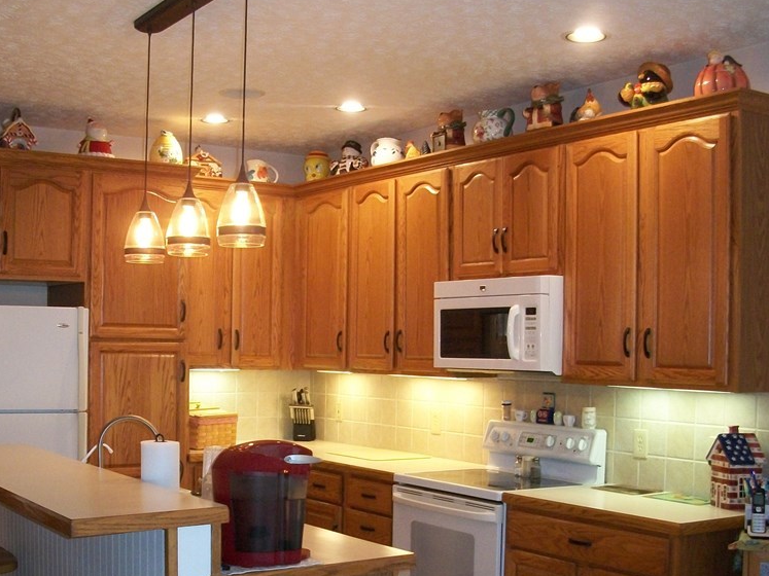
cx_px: 292
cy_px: 367
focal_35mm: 48
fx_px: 1066
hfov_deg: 39.4
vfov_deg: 30.1
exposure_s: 1/30
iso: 320
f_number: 3.1
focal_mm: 6.3
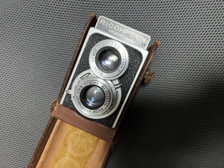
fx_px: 168
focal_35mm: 26
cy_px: 84
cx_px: 112
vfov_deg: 53.1
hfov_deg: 67.3
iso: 500
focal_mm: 5.7
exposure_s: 1/50
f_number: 1.5
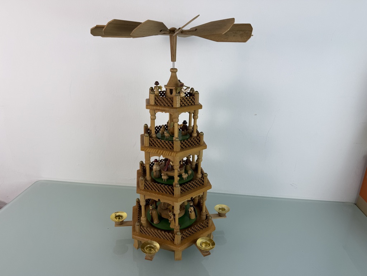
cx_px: 184
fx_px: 254
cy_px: 138
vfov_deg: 56.8
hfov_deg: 71.6
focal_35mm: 24
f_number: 1.78
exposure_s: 1/246
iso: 64
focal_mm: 6.76
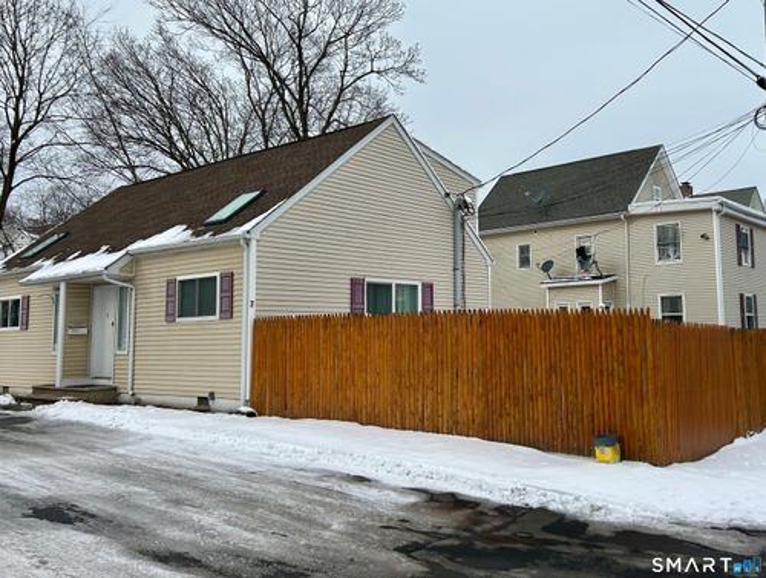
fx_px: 576
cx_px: 383
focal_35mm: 26
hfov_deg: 67.2
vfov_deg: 53.2
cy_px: 289
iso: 50
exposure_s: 1/4630
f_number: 1.5
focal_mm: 5.7
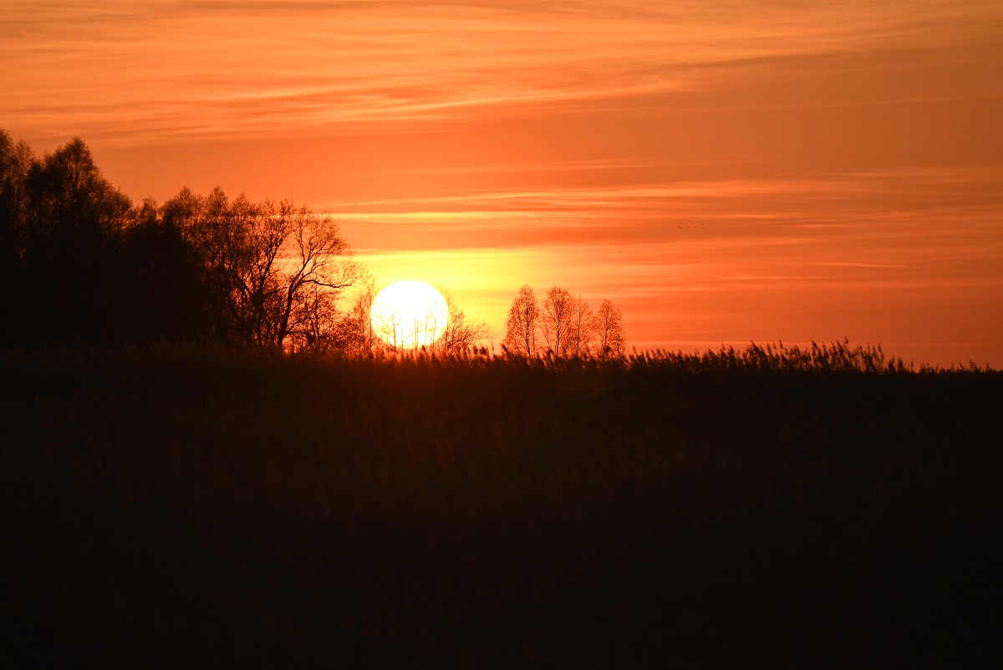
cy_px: 335
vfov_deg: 4.6
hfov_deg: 6.9
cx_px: 502
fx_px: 8361
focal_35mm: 300
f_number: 5.6
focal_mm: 300
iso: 100
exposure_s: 1/1000
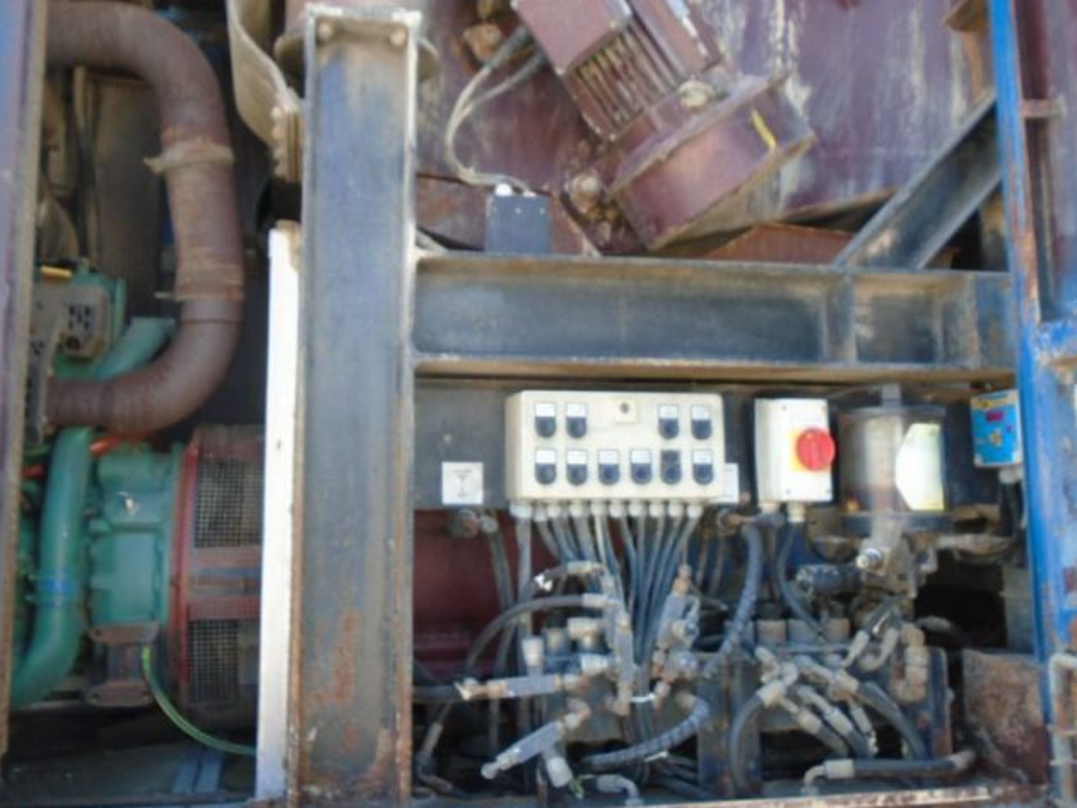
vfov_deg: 42.9
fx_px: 1027
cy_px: 348
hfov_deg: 55.3
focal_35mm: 33
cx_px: 499
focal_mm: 4.6
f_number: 3.2
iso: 100
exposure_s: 1/50
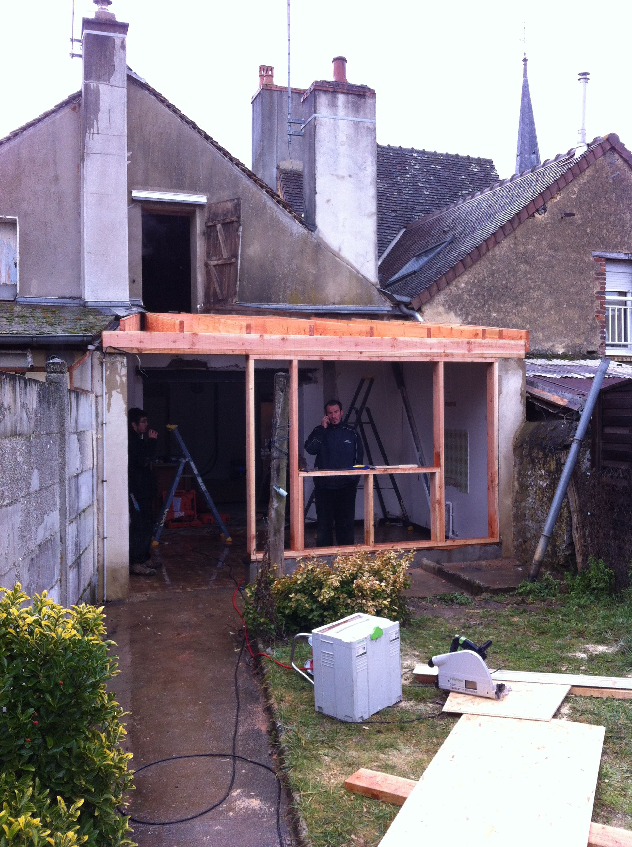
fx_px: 854
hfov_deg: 40.6
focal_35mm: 35
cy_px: 424
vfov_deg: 52.7
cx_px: 316
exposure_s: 1/60
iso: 80
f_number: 2.8
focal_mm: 3.85
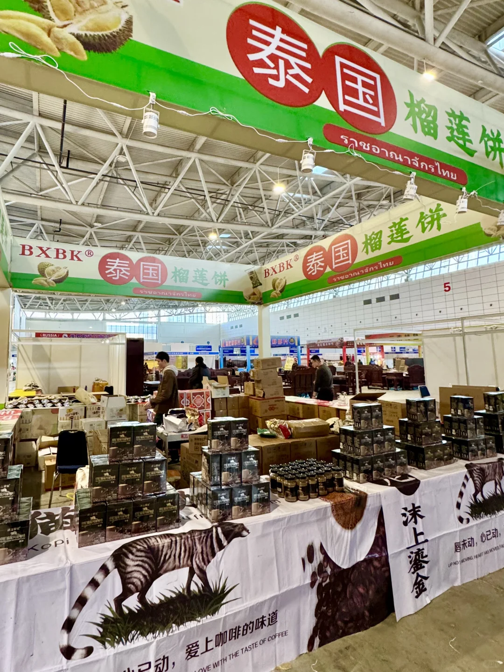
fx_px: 272
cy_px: 336
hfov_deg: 85.7
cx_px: 252
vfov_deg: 102.1
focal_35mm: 14
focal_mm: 2.22
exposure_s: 1/50
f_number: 2.2
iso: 320
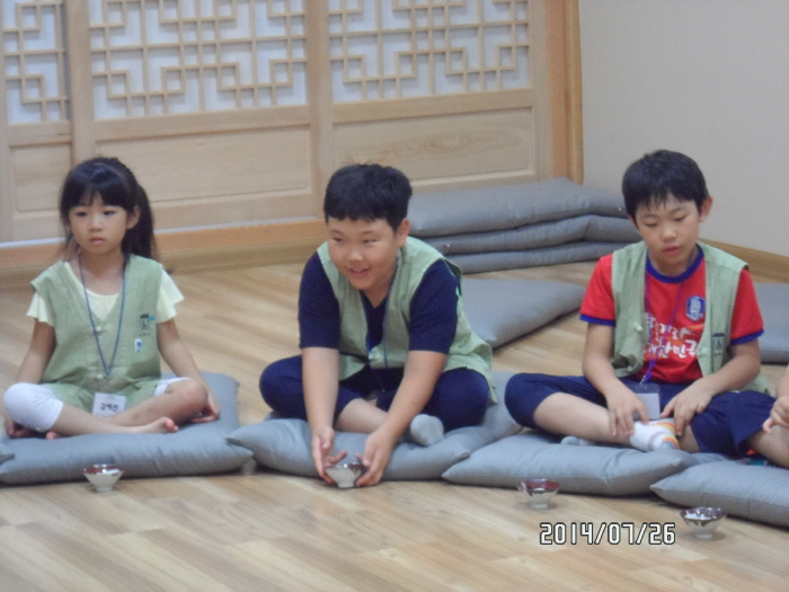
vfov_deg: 11.4
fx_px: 2963
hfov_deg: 15.2
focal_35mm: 130
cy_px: 296
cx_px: 394
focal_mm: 24.5
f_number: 5.9
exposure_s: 1/20
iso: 800
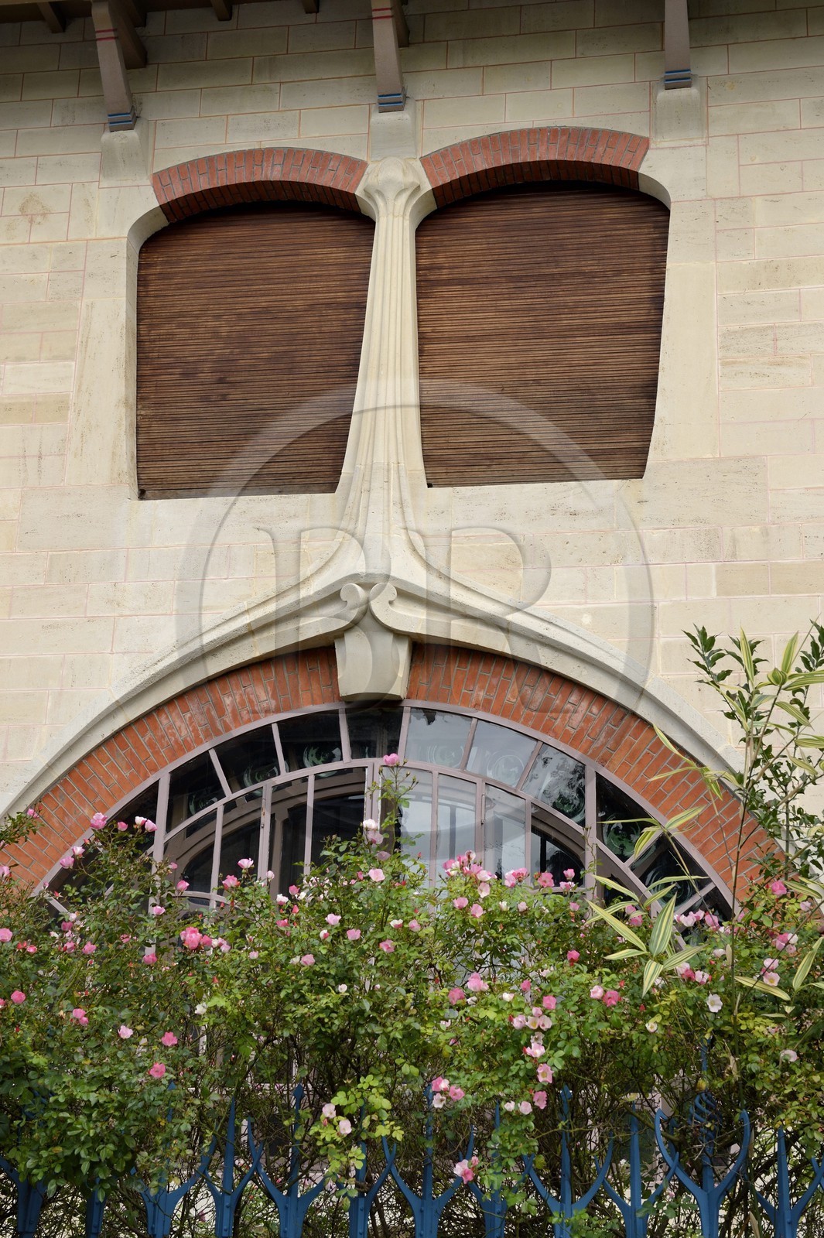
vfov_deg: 35.7
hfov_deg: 24.2
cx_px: 412
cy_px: 619
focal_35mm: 56
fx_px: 1925
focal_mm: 56
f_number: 13
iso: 400
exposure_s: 1/160
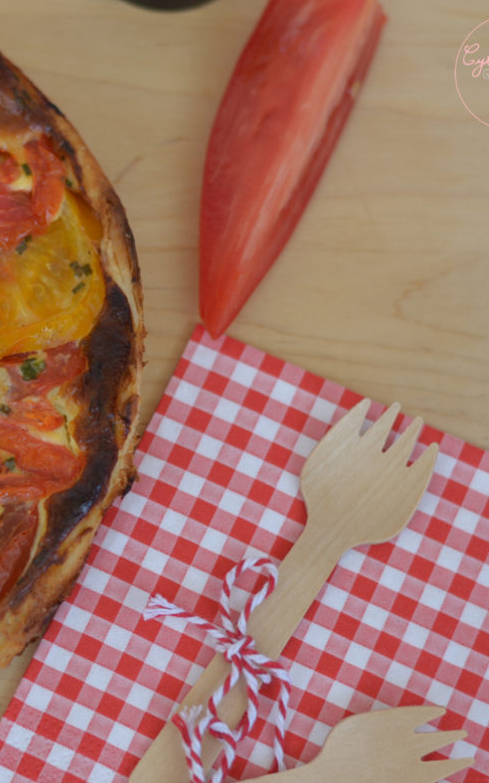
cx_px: 5
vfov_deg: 18.1
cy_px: 392
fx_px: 2453
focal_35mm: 115
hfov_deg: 11.3
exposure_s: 1/250
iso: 100
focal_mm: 50
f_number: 2.8
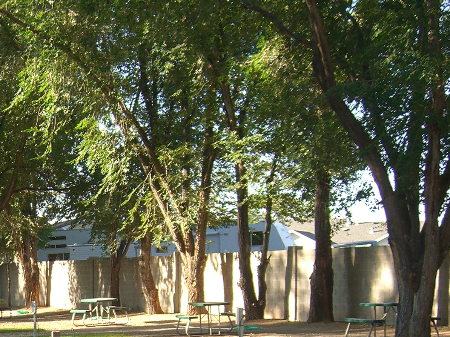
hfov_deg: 18.2
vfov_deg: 14.0
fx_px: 1352
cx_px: -54
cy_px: 356
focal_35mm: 104
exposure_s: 1/200
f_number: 2.8
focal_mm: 7.9
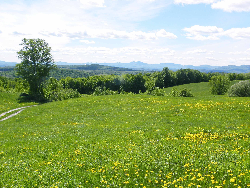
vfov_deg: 35.1
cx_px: 125
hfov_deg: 45.8
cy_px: 94
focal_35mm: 41
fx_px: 296
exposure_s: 1/335
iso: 64
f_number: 5.6
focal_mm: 7.3
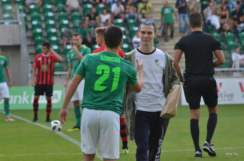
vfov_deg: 4.3
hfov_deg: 6.5
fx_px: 2137
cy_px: 80
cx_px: 122
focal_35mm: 316
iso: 2200
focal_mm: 210
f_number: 7.1
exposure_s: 1/3200
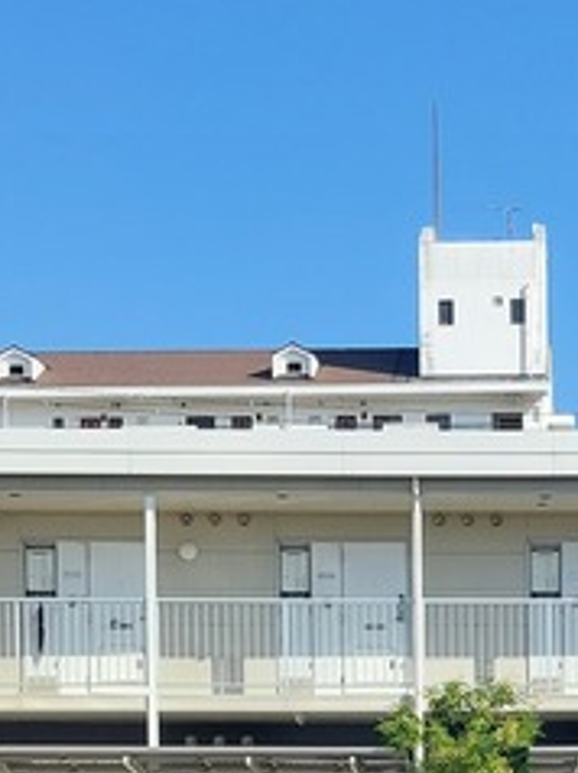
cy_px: 913
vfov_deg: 19.2
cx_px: 455
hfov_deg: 15.1
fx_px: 2163
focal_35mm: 97
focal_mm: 5.23
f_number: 1.8
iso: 25
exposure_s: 1/830
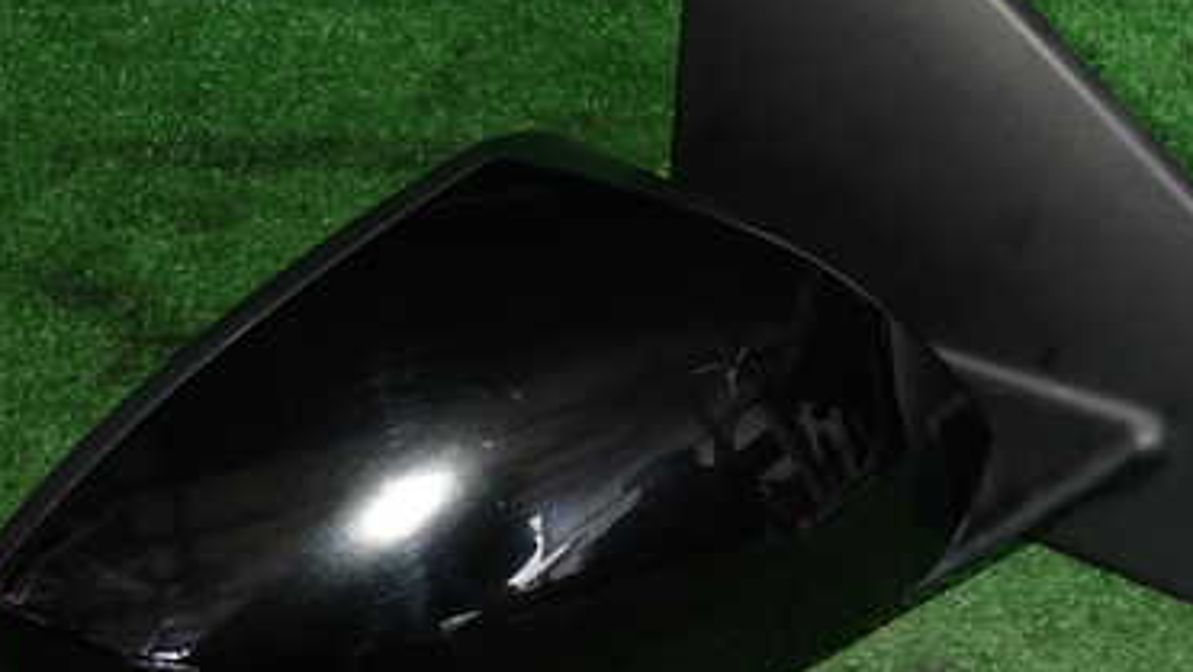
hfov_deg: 46.3
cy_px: 376
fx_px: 1392
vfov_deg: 27.1
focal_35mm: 44
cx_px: 675
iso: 250
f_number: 5.6
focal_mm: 4.5
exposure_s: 1/30
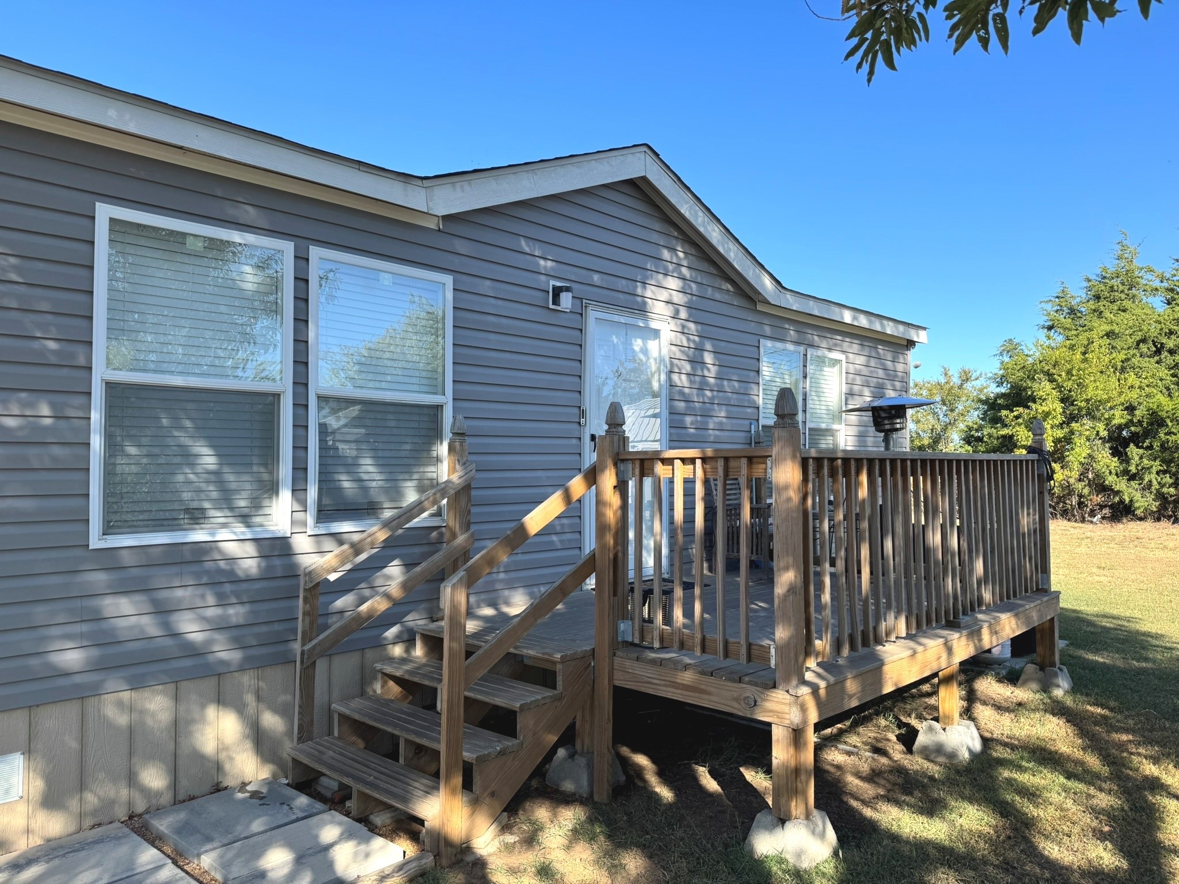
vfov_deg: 56.8
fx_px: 817
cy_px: 442
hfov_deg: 71.6
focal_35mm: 24
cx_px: 590
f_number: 1.78
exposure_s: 1/1818
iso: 80
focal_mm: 6.76
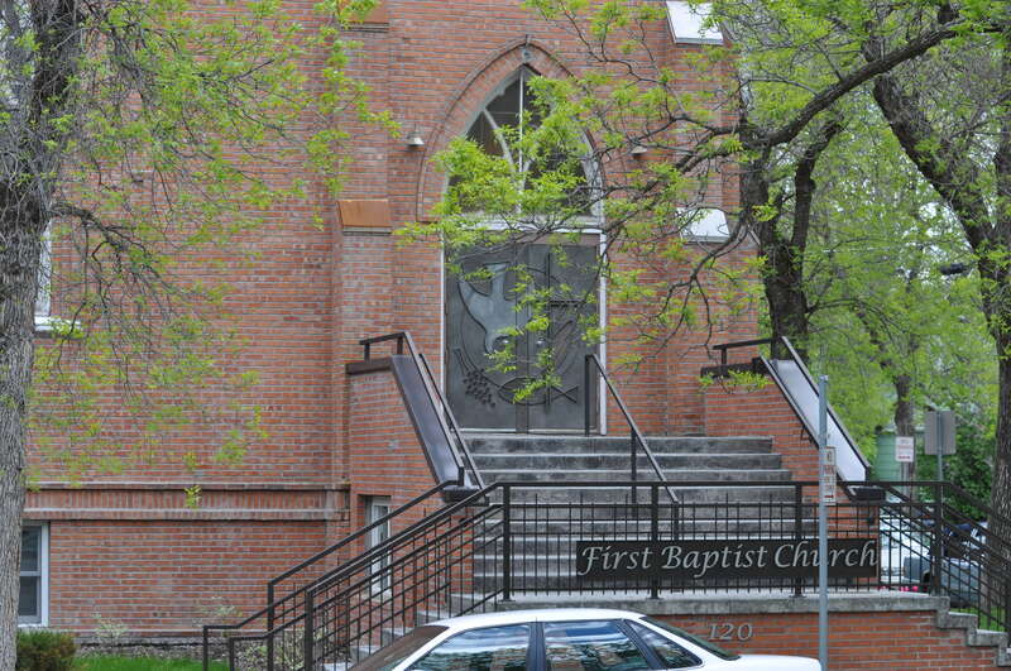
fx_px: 2945
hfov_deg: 19.5
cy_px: 336
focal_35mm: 105
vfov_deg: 13.0
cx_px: 506
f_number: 6.3
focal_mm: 70
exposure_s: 1/160
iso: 200
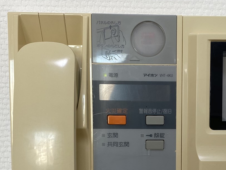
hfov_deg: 31.0
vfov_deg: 23.3
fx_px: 398
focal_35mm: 61
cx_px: 174
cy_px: 160
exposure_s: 1/100
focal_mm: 4.25
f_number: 1.8
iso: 50
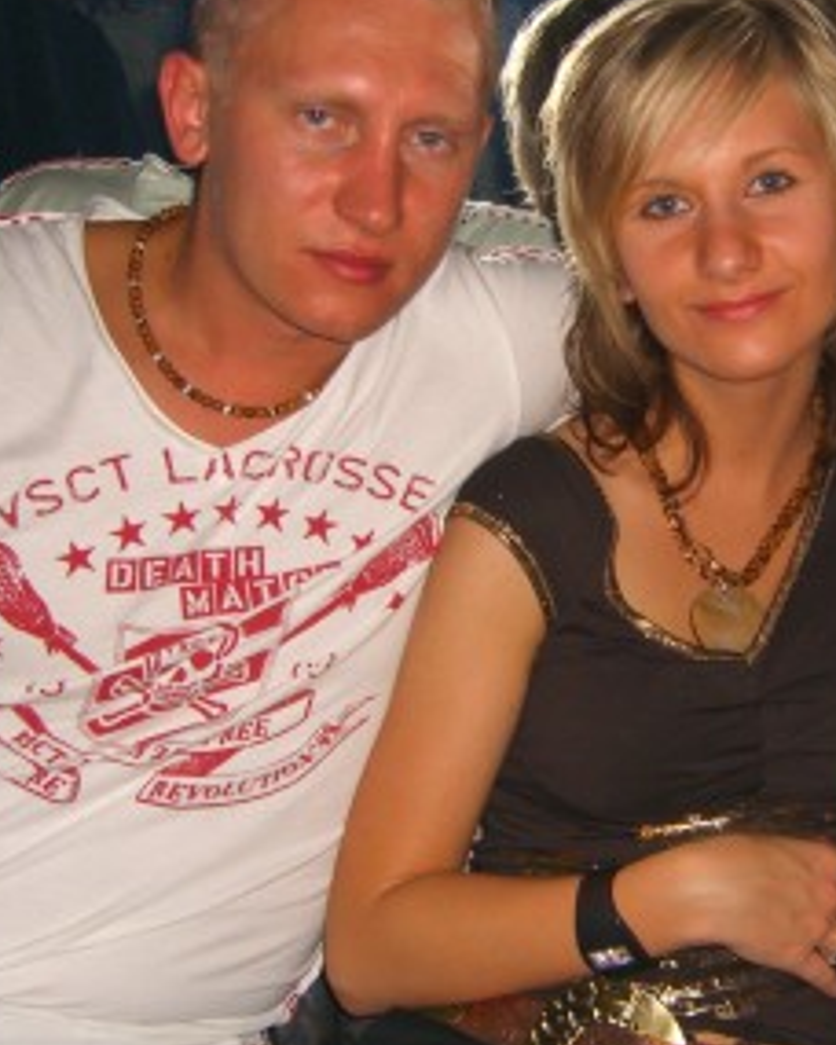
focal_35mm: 78
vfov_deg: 24.4
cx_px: 693
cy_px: 532
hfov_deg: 19.4
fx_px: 2412
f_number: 2.8
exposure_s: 1/60
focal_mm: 7.9
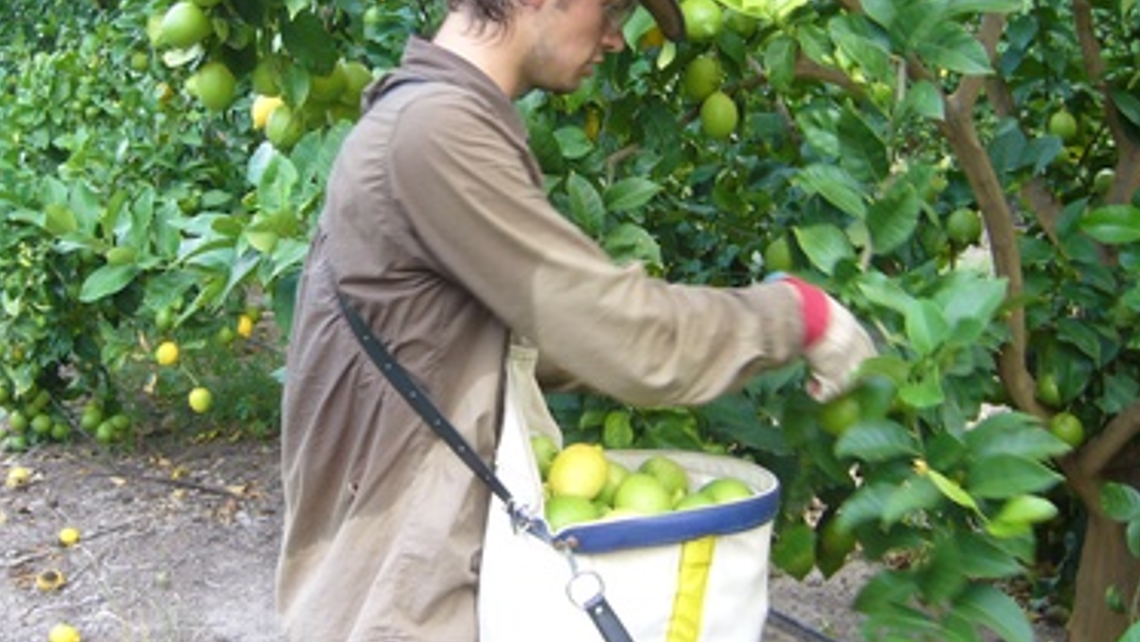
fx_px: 1361
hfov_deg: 45.4
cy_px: 171
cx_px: 507
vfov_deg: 26.3
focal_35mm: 45
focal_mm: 5.8
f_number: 2.8
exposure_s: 1/25
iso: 80
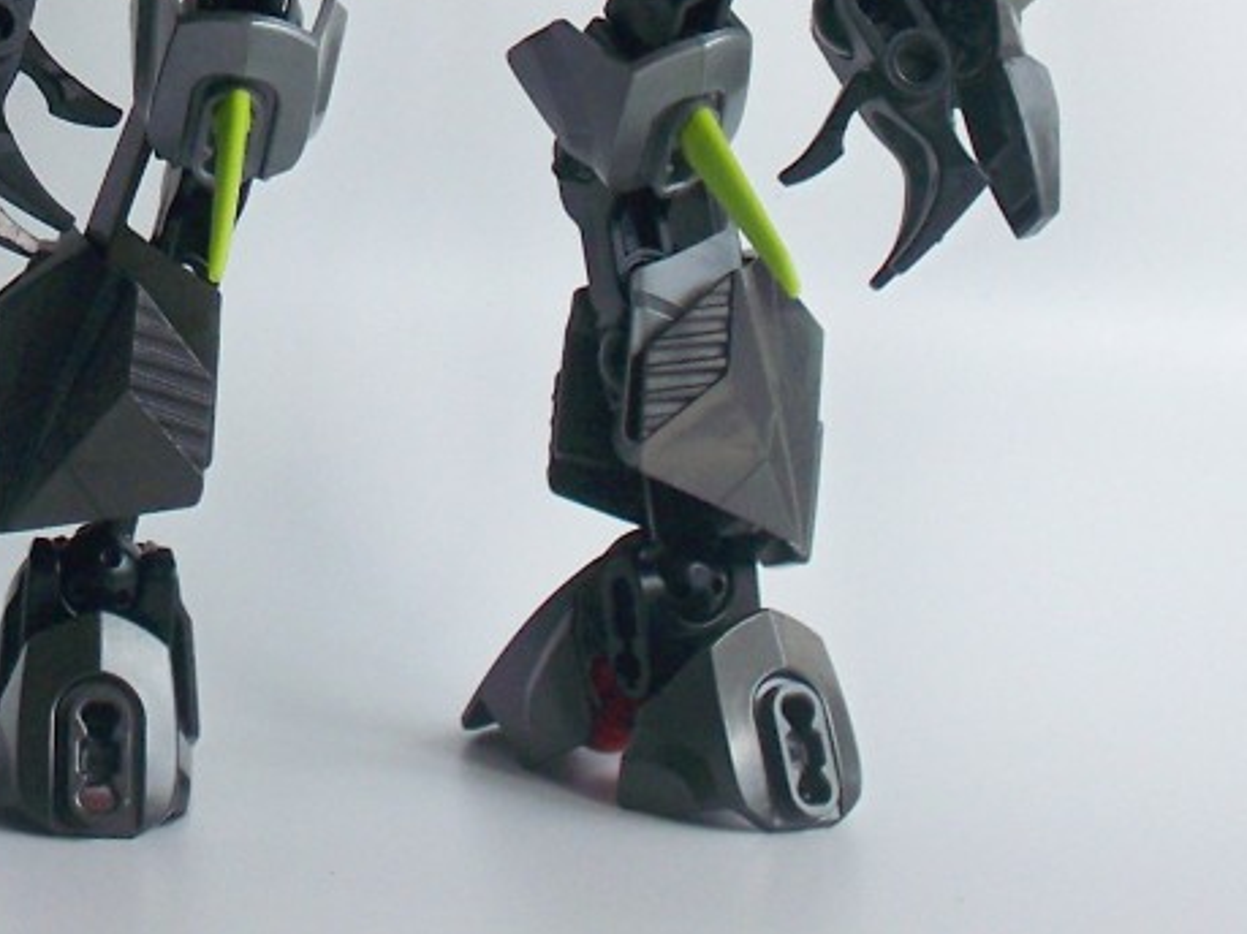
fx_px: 4970
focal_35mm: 138
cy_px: -529
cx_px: -253
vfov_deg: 10.3
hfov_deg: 13.9
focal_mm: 7.8
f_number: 3.5
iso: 100
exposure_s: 1/250
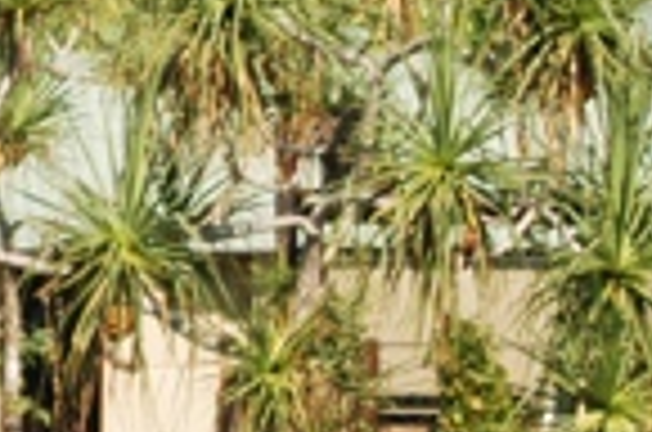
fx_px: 3940
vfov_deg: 6.3
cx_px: -189
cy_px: 288
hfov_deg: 9.3
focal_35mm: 218
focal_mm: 28
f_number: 6.7
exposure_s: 1/350
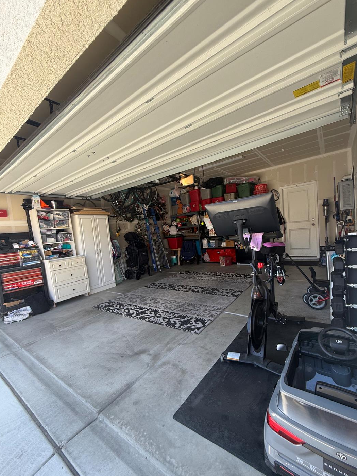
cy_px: 247
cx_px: 181
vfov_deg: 98.1
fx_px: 206
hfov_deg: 81.7
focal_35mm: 15
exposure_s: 1/112
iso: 50
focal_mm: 2.22
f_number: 2.2
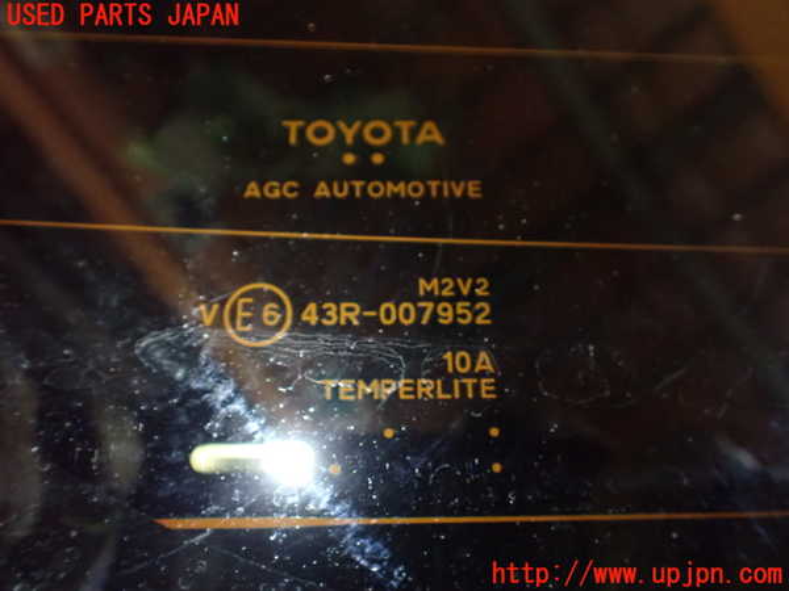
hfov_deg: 60.0
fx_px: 684
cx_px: 394
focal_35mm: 30
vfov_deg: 46.8
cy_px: 296
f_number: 2.3
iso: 1250
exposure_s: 1/30
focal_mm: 5.4
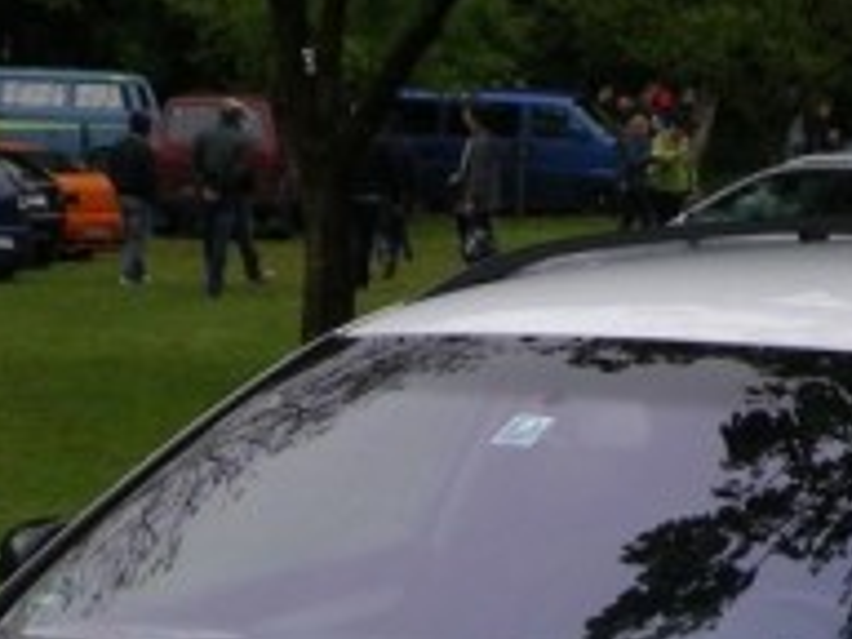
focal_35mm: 146
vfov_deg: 9.9
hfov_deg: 13.5
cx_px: 546
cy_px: 861
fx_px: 3593
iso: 80
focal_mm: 6.4
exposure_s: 1/250
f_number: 3.9
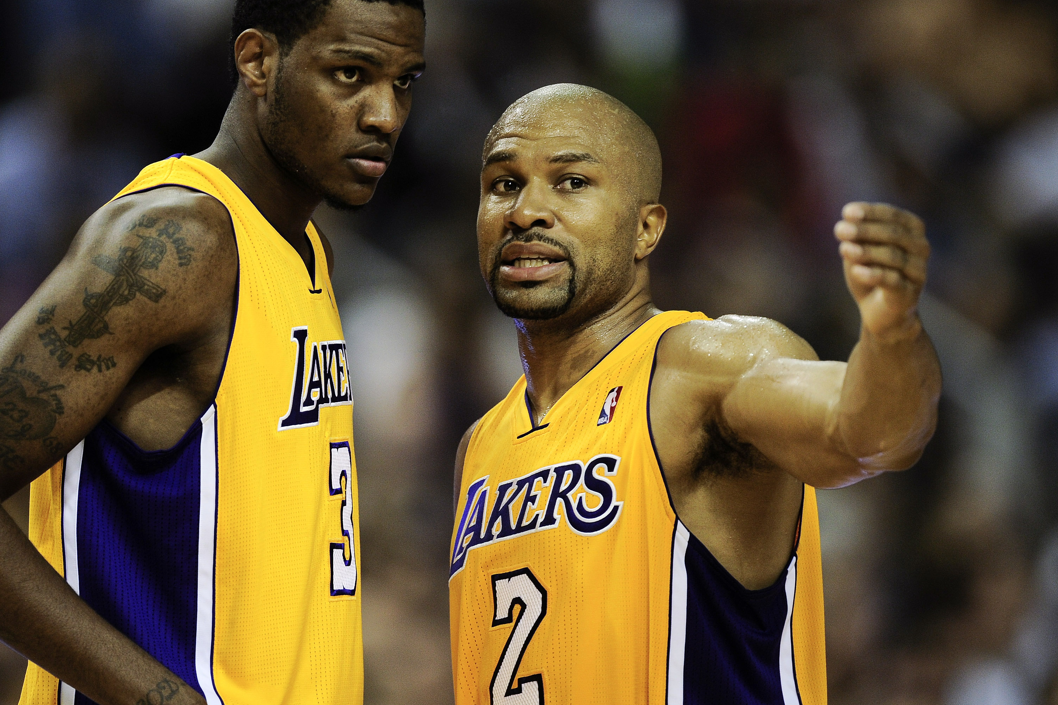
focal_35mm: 567
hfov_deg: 3.6
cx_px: 465
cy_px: 385
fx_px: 16660
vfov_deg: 2.4
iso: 1250
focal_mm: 400
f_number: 2.8
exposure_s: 1/800
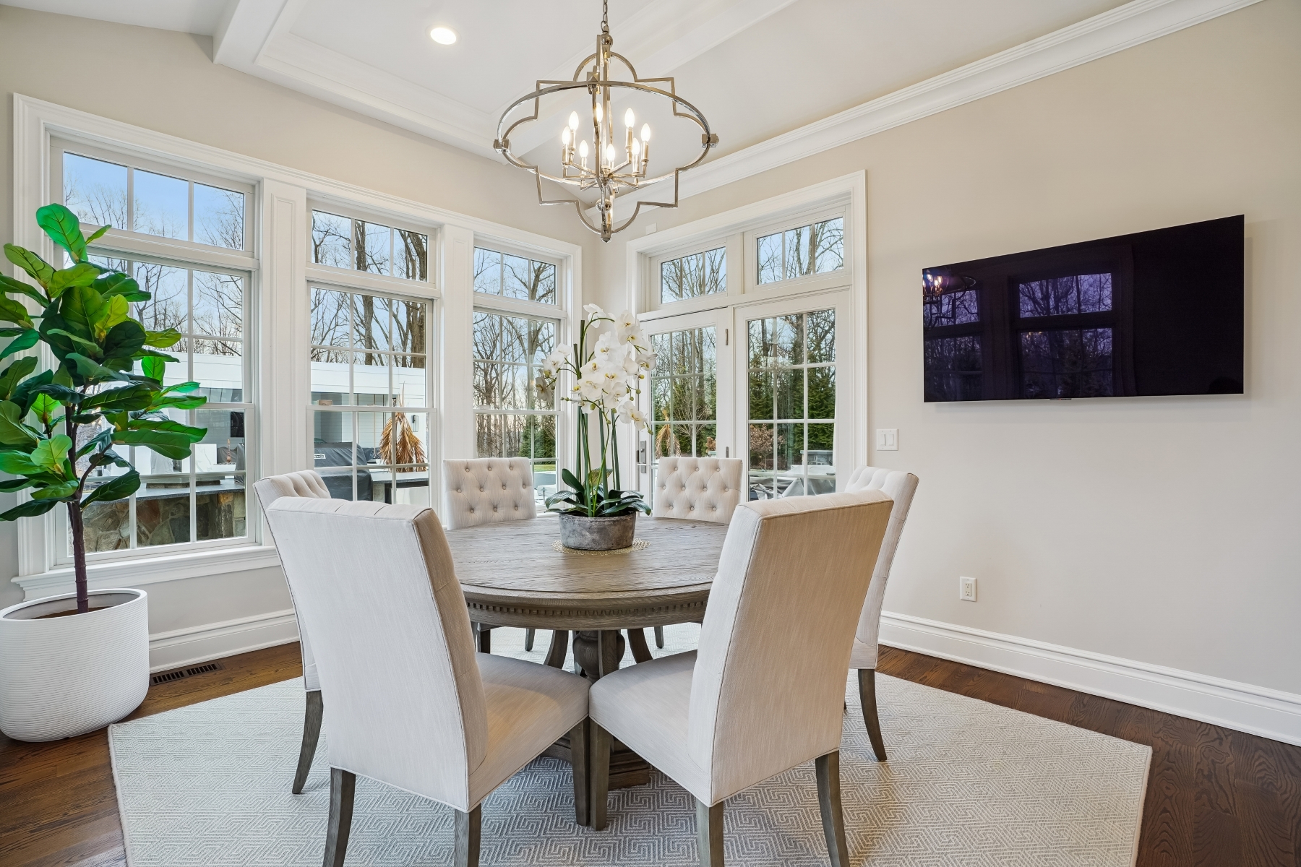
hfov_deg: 96.7
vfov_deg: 73.7
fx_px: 578
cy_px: 434
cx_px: 650
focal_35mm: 16
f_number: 8
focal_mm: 16
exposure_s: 1/40
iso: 400
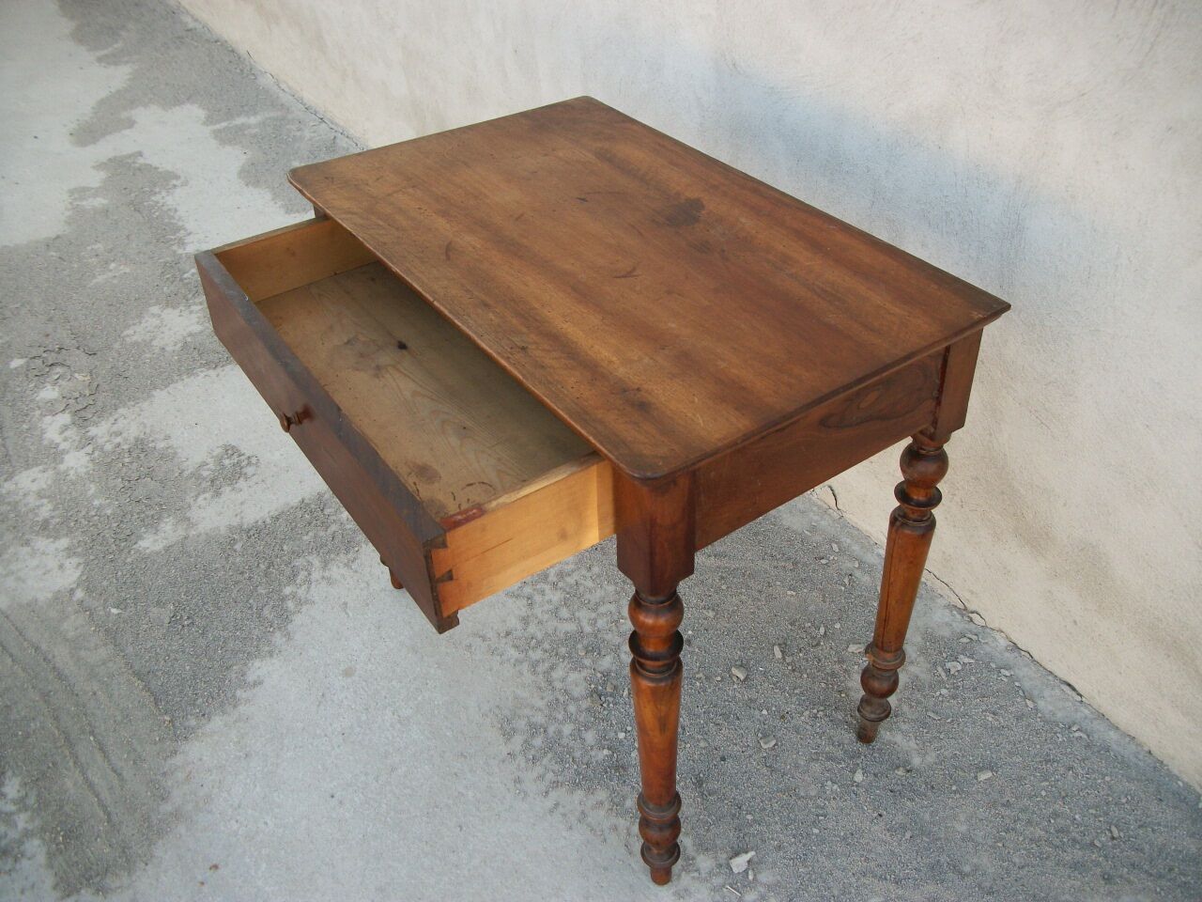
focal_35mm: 32
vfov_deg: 44.2
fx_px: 1111
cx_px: 601
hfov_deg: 56.8
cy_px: 451
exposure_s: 1/200
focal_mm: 5.7
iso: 80
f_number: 2.9
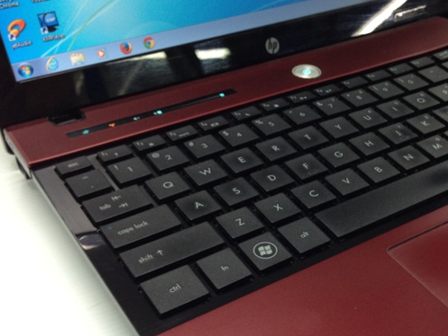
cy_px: 237
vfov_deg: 27.3
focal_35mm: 53
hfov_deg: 35.5
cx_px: 322
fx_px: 686
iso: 80
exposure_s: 1/20
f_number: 2.4
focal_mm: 4.12
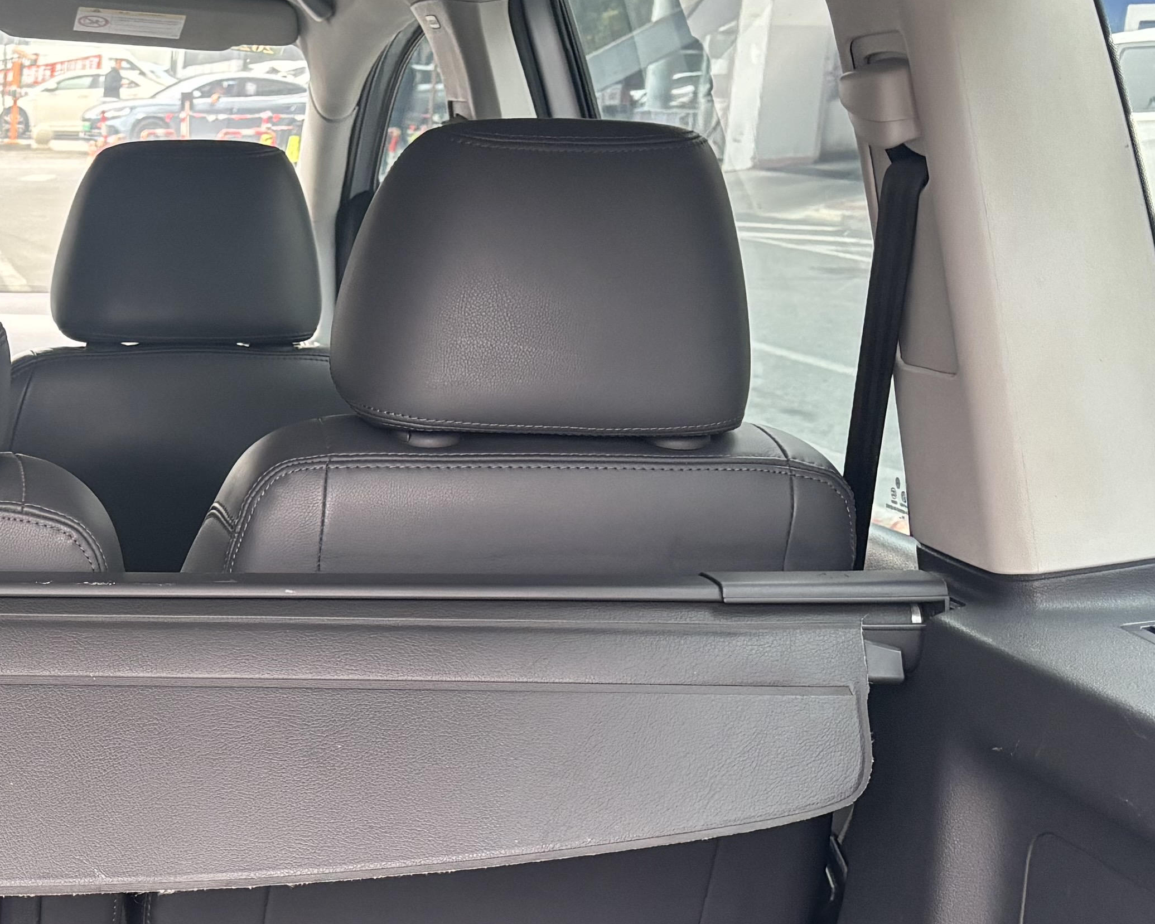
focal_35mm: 70
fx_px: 2393
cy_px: 729
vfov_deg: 21.6
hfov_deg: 24.6
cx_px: -231
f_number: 1.6
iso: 125
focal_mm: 5.96
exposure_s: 1/86
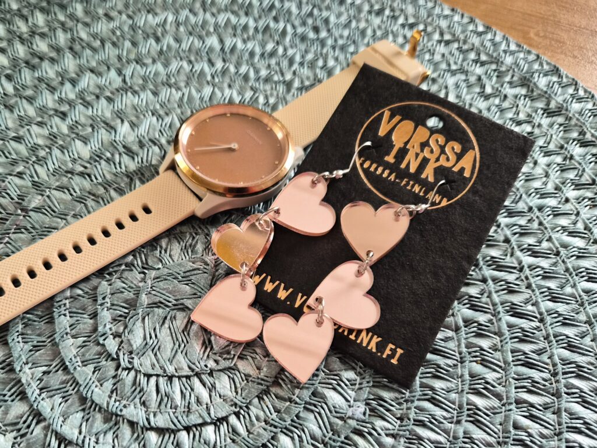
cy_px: 224
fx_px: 397
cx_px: 298
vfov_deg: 58.9
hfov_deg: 73.9
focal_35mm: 23
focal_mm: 5.4
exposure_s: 1/100
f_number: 1.8
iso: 320
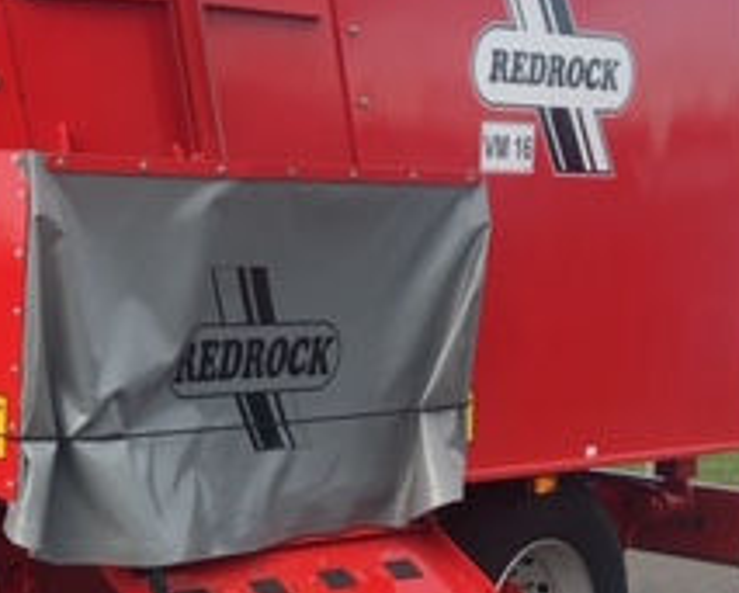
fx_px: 1862
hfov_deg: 21.2
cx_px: -104
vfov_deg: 18.1
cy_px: 371
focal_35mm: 85
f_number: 2.2
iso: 25
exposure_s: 1/437
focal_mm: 4.15
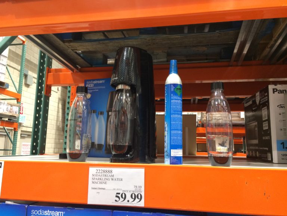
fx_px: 240
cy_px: 108
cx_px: 144
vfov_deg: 48.2
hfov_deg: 61.7
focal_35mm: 29
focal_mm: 4.15
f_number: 2.2
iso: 160
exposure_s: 1/30
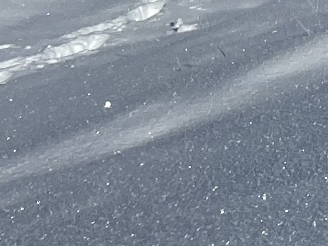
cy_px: -594
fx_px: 1781
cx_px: 1096
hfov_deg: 8.3
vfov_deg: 6.8
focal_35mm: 188
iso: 32
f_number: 1.6
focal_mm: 4.2
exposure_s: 1/8403
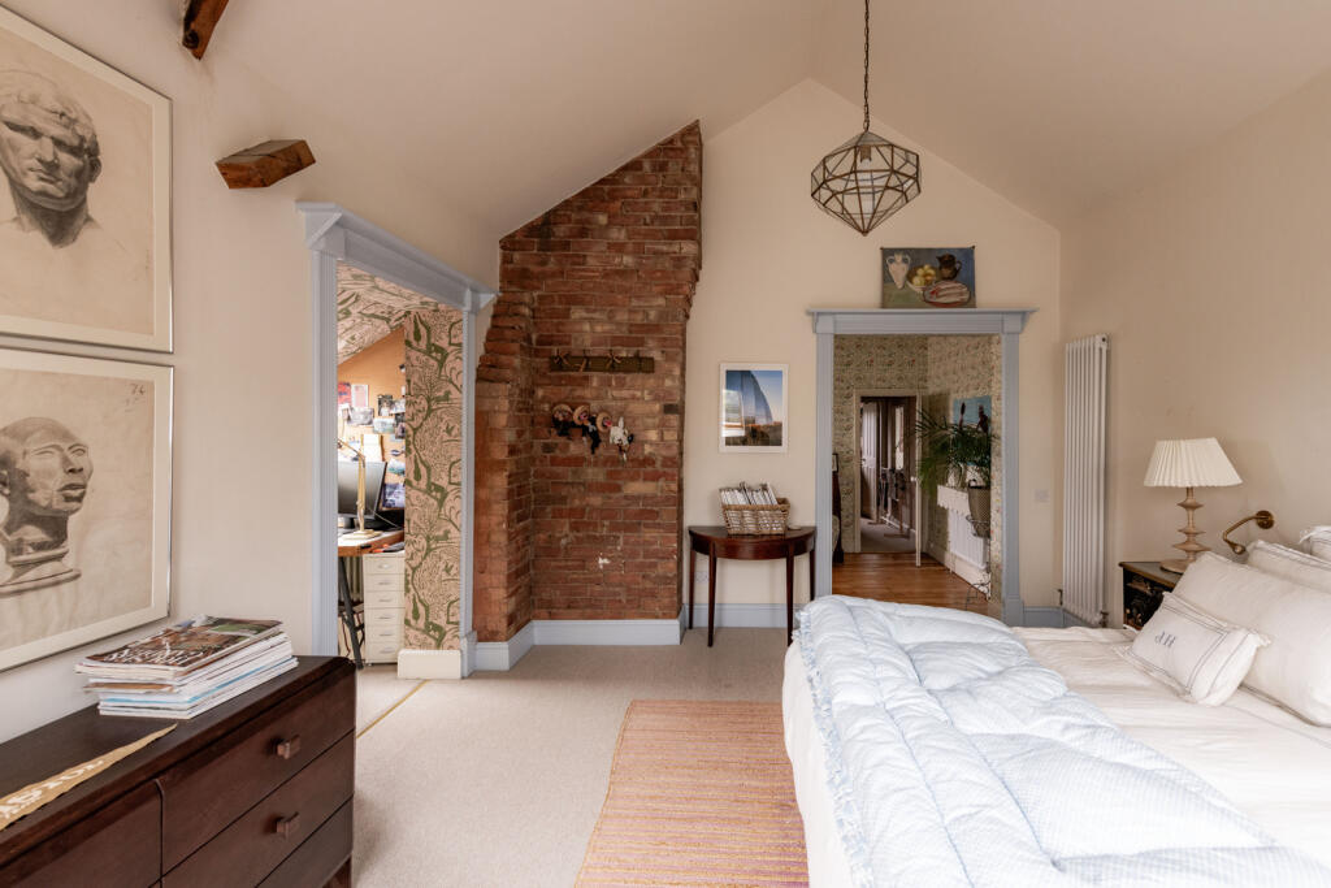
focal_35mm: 14
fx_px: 518
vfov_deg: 81.2
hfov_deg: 104.2
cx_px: 666
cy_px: 444
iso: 500
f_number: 8
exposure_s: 1/25
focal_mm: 14
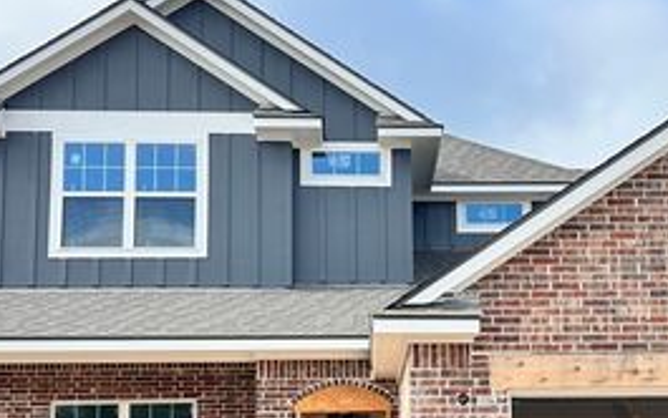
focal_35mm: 52
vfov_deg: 24.5
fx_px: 947
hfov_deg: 38.1
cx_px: 476
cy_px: 329
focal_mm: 5.7
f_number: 1.5
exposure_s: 1/974
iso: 50
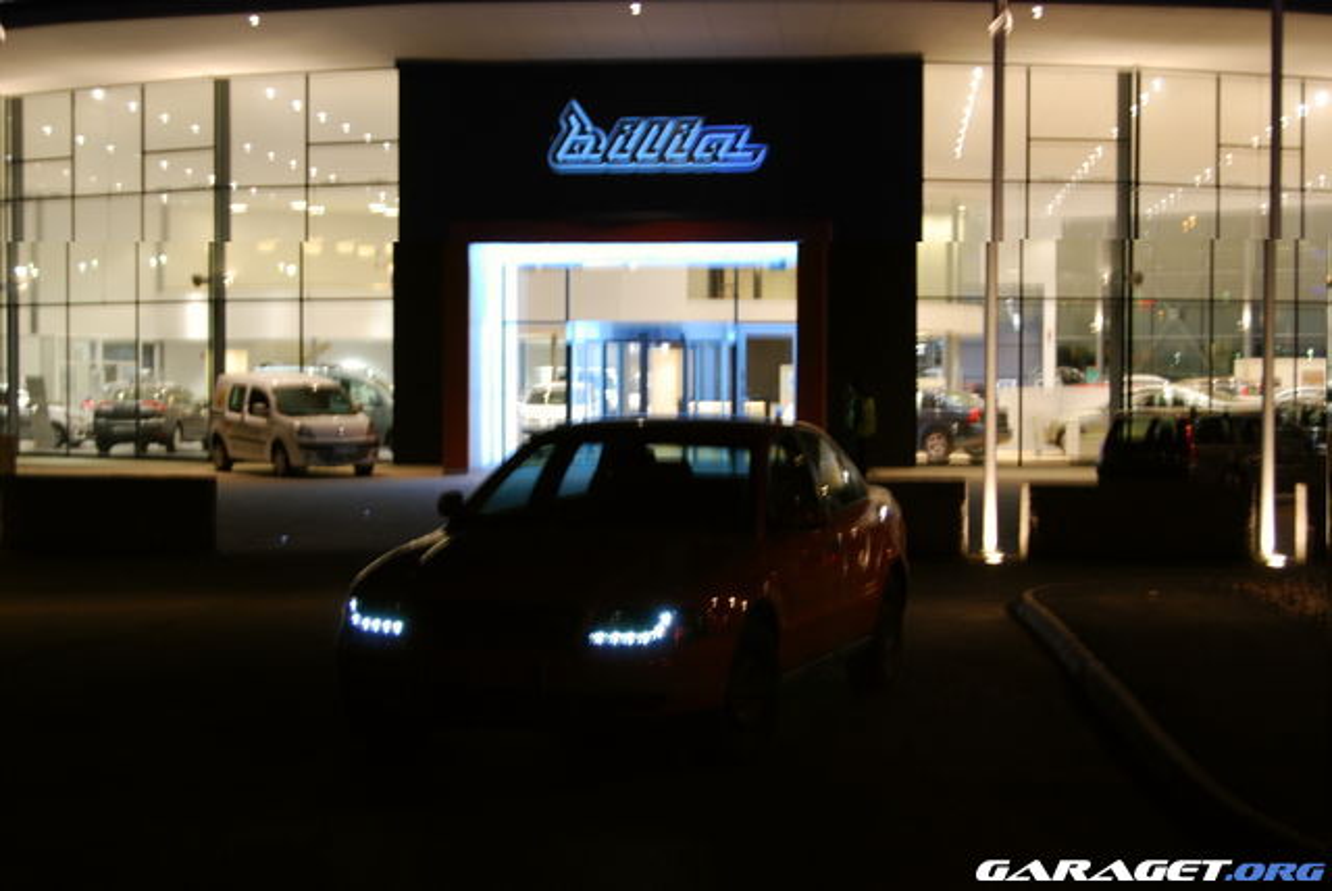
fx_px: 2500
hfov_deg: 29.8
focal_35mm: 68
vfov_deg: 20.2
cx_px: 666
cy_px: 446
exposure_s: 1/6
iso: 400
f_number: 5.3
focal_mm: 45
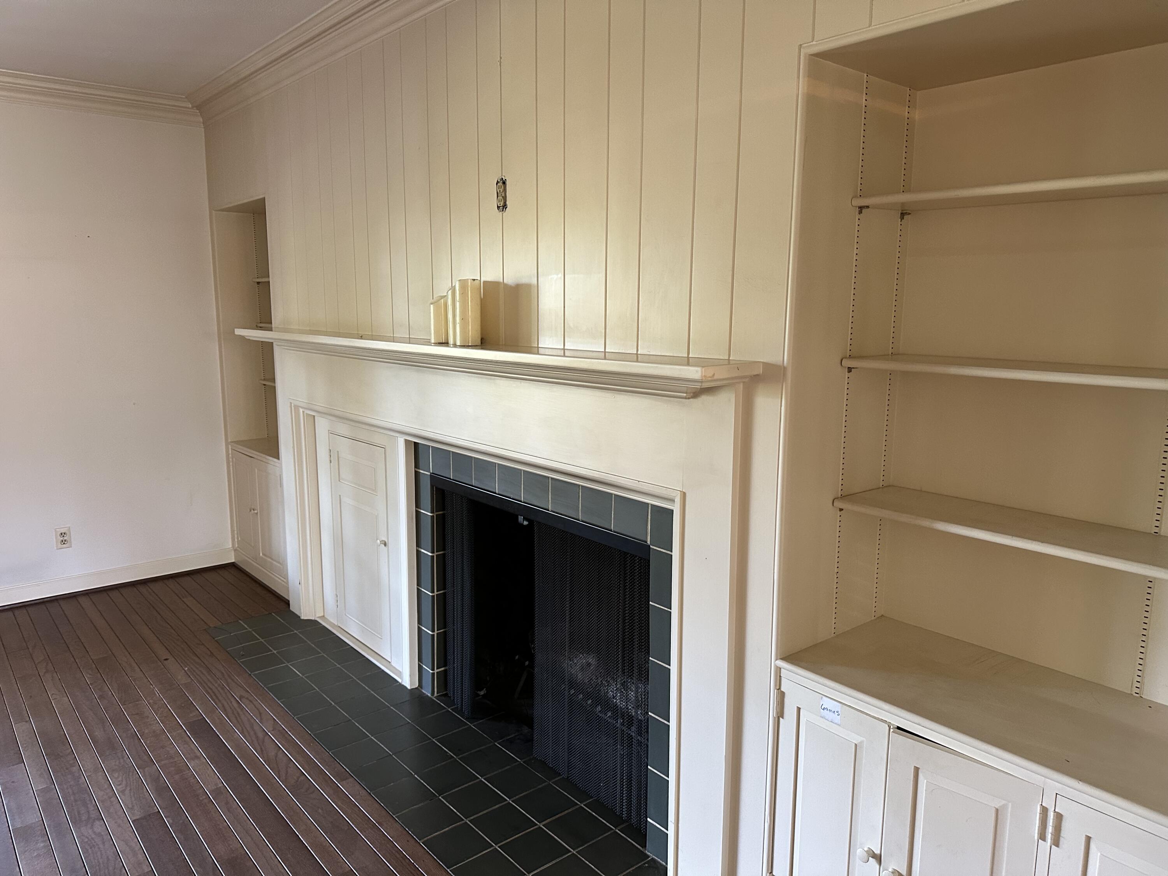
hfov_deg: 71.6
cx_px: 584
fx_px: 810
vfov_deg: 56.8
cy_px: 438
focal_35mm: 24
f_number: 1.78
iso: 400
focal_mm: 6.86
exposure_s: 1/60
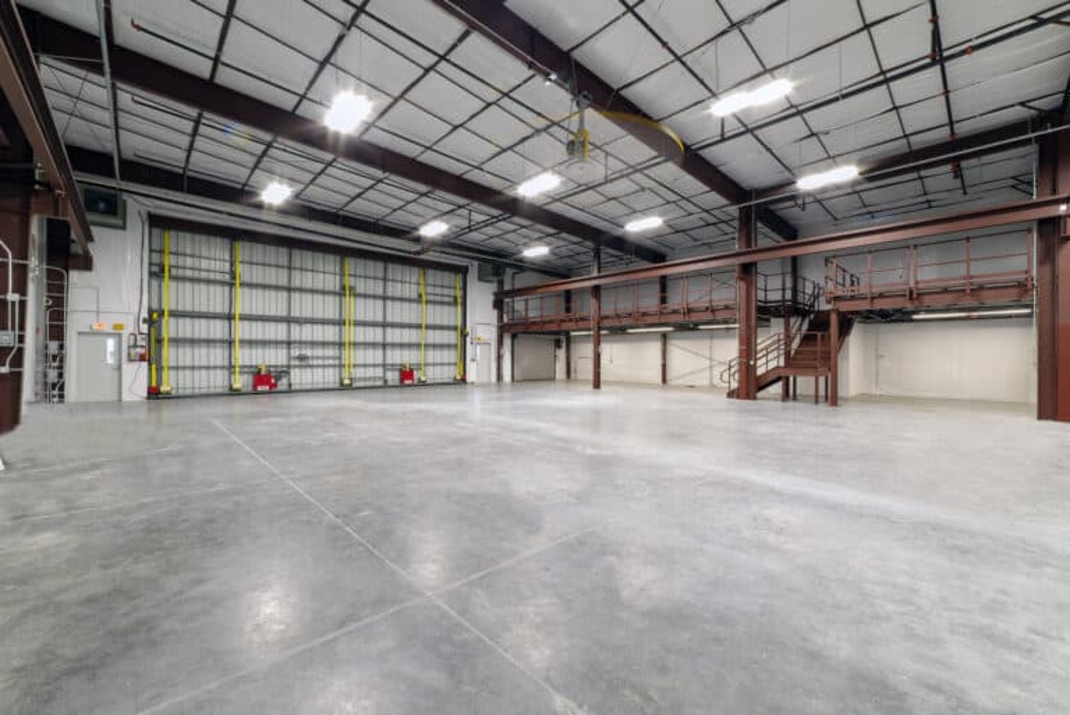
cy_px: 358
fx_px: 446
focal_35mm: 15
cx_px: 535
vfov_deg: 77.4
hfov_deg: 100.4
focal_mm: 15
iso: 100
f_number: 16
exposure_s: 8
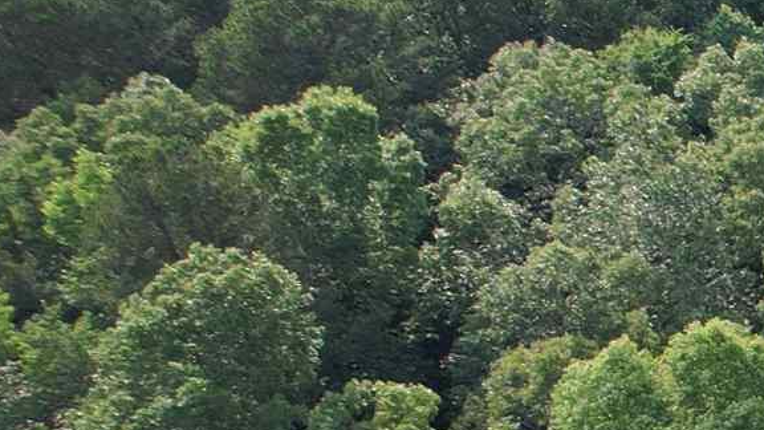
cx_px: 1925
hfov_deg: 12.7
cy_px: 905
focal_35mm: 123
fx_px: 2492
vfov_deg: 9.2
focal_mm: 8.38
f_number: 2.8
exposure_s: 1/640
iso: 100
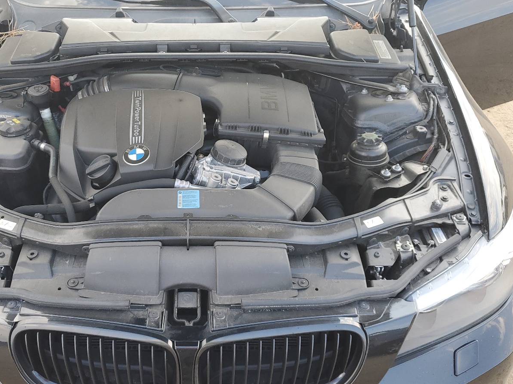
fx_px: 519
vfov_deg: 40.7
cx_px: 199
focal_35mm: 35
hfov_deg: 52.2
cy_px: 181
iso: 50
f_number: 1.5
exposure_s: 1/147
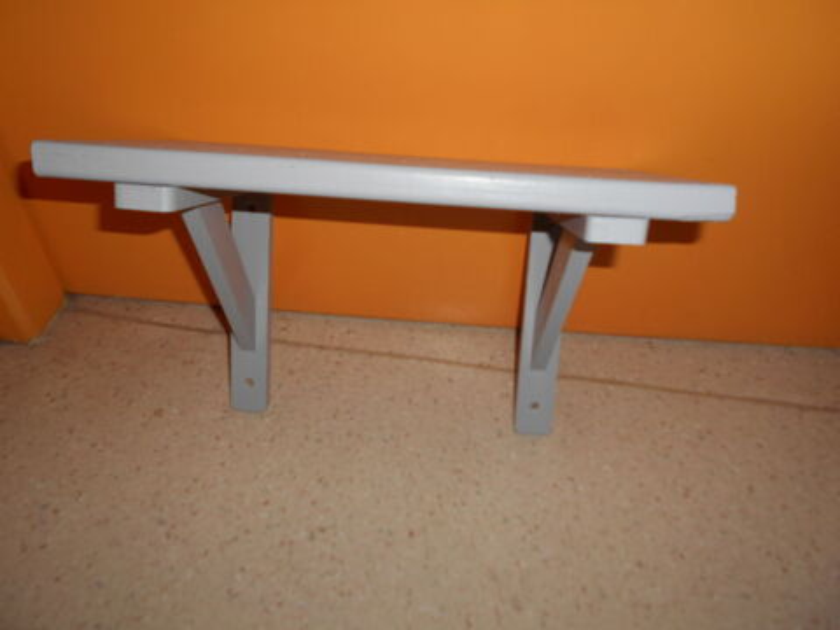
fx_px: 631
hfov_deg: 67.3
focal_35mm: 26
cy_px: 315
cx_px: 420
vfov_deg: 53.1
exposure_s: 1/25
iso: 80
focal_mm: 4.6
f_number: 3.2
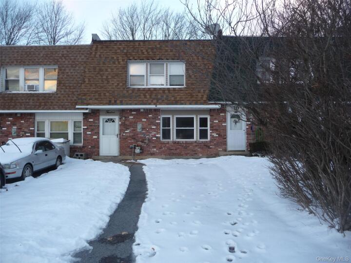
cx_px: 176
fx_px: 284
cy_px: 132
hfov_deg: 63.4
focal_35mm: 28
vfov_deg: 49.7
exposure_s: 1/60
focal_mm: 4.7
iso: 100
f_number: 3.3
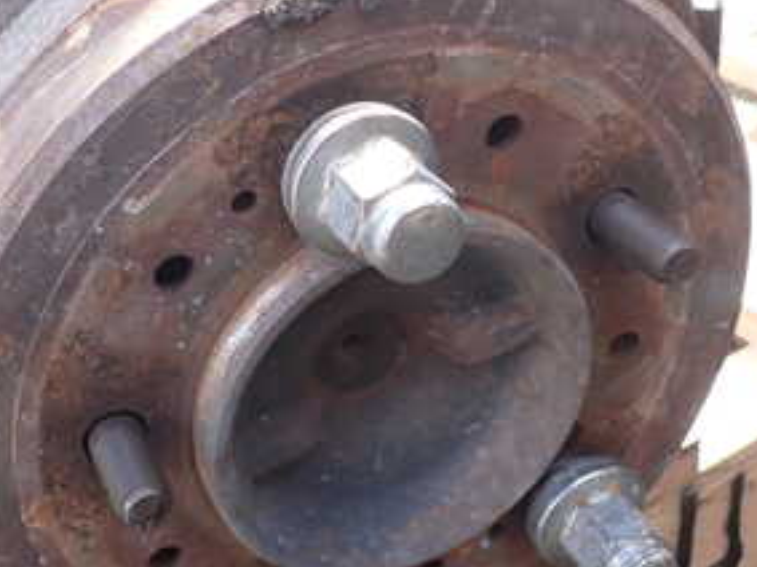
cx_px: 225
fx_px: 1159
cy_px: 230
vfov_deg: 27.5
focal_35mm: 53
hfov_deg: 35.7
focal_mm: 4.5
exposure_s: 1/80
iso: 100
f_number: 2.8
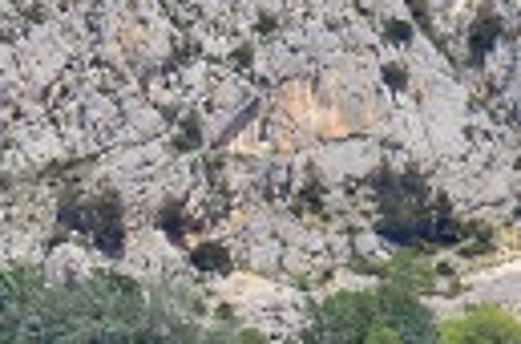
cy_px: 1281
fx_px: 11752
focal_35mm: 815
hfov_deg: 2.5
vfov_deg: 1.7
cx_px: -592
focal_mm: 70
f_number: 5
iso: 800
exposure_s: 1/5000
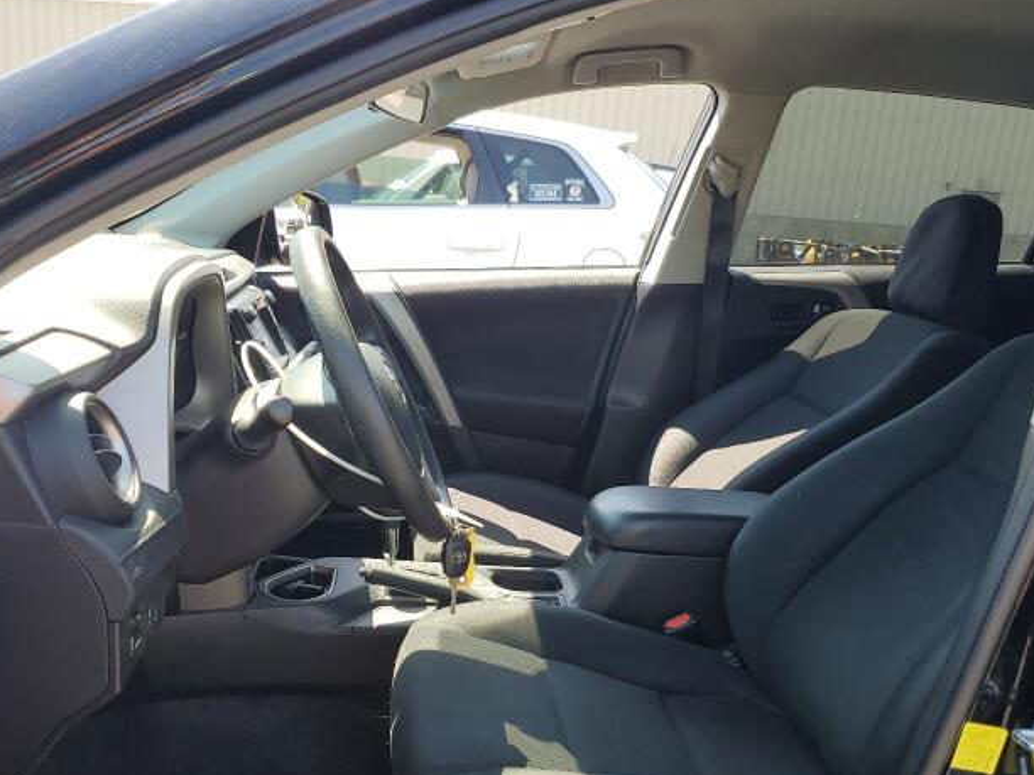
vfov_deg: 41.4
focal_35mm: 34
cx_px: 473
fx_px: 1016
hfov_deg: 53.9
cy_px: 495
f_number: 1.5
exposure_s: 1/435
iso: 50
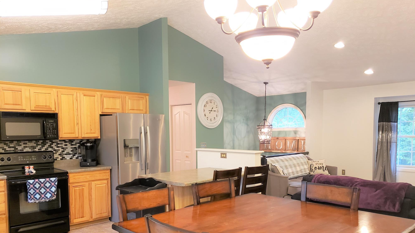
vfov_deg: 39.7
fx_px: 319
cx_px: 211
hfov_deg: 66.1
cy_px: 156
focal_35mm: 29
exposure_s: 1/60
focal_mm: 4.3
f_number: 1.5
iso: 200
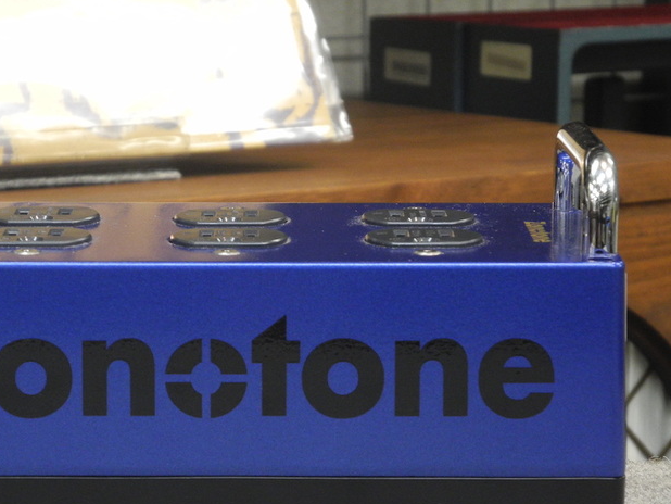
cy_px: 328
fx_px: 3161
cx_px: 228
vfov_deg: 9.1
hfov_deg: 12.1
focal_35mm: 163
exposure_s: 1/23.5
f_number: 4.5
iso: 400
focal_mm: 22.5
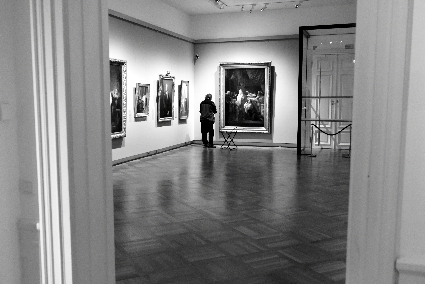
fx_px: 437
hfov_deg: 51.9
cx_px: 210
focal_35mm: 37
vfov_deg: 36.0
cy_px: 149
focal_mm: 35
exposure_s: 1/60
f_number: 4
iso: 6400
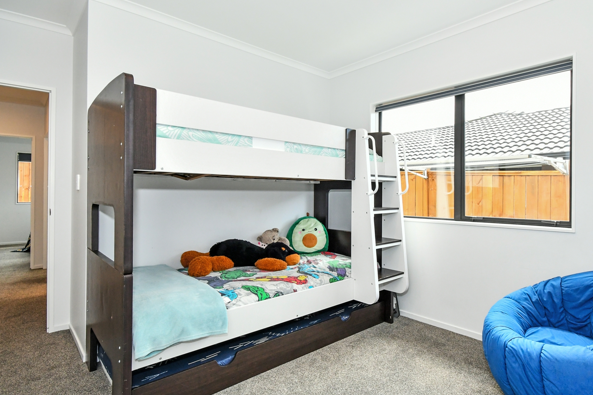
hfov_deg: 89.0
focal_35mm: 18
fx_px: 297
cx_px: 351
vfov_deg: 67.3
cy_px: 214
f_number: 10
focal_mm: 10
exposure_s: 1/80
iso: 1000
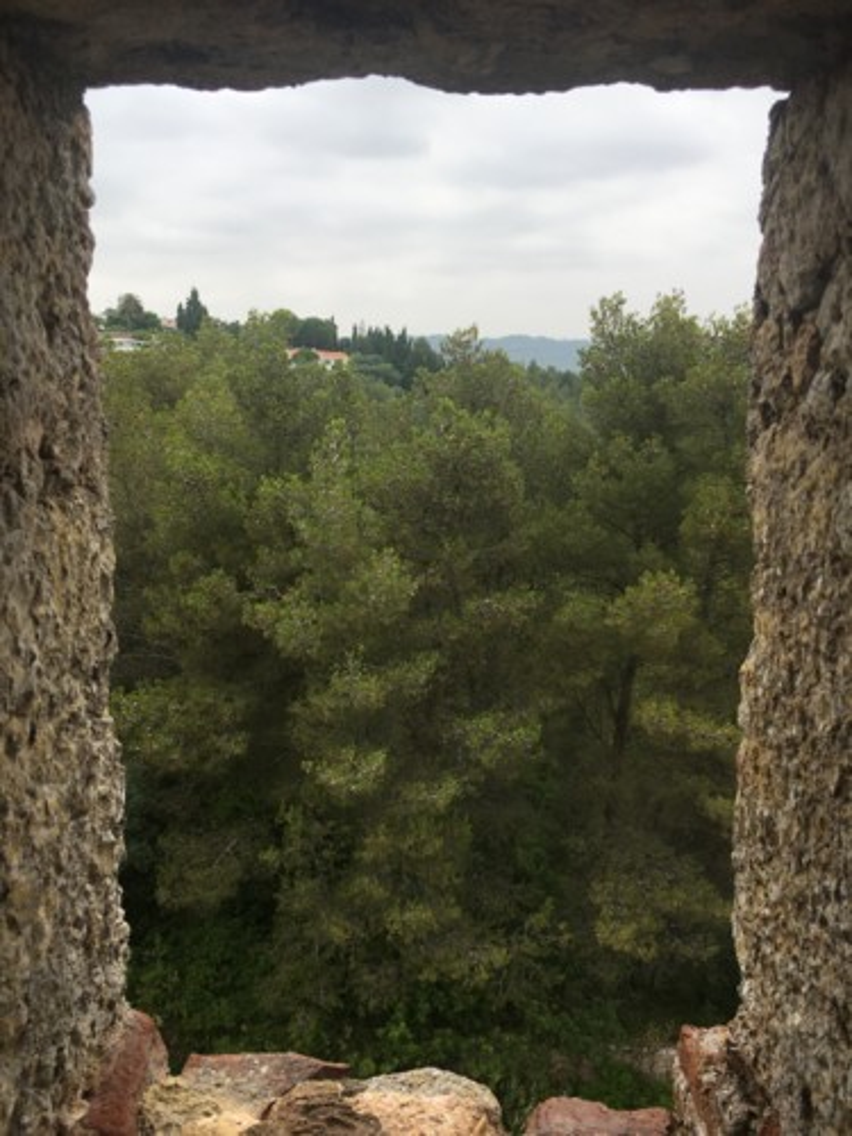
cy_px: 568
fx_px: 952
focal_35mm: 29
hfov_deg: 48.2
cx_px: 426
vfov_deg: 61.7
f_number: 2.2
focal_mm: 4.15
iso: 25
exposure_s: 1/732
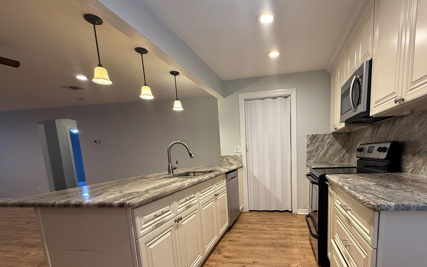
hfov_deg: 90.0
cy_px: 184
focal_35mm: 18
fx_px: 209
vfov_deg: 62.9
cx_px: 255
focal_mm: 2.22
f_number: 2.2
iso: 250
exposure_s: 1/60
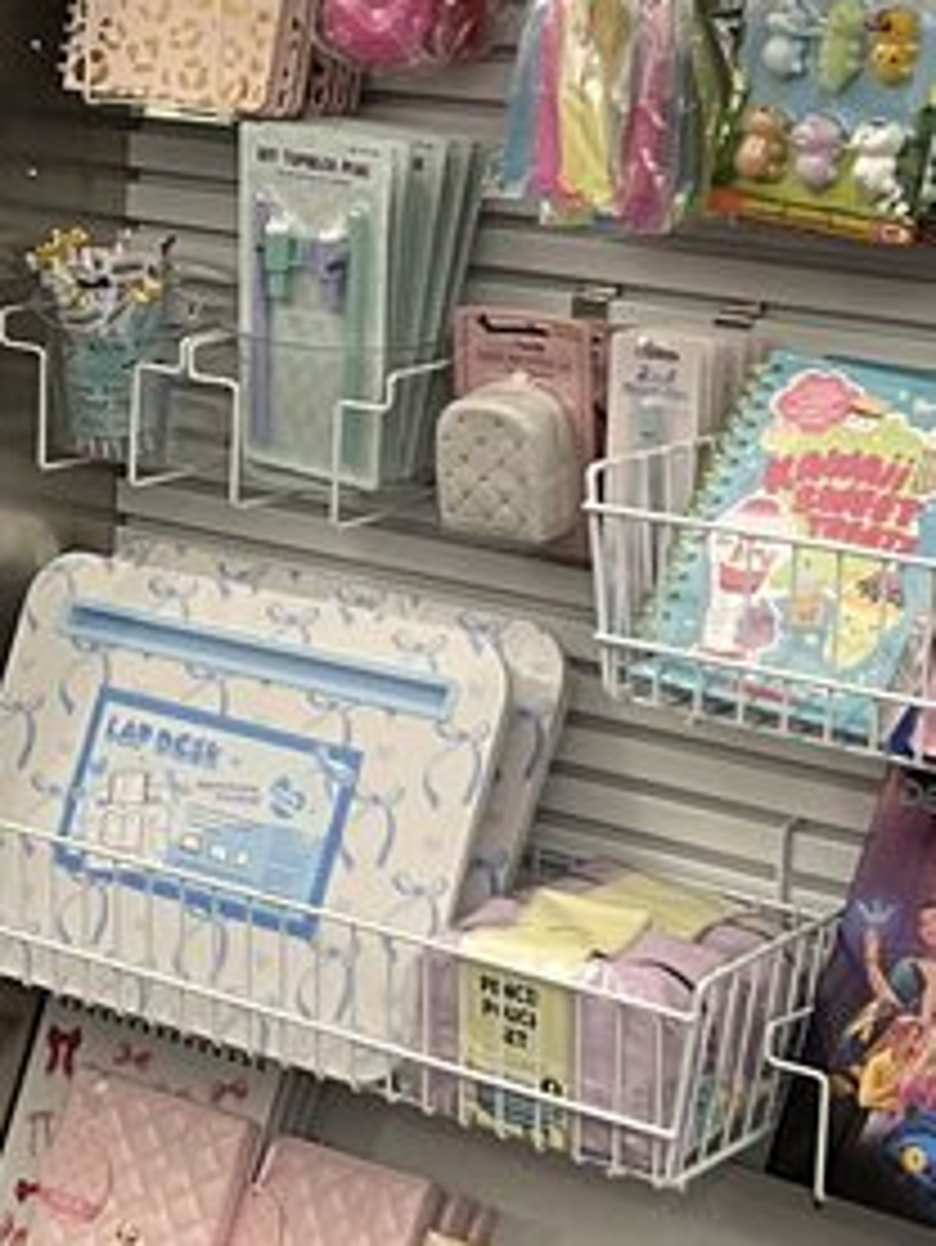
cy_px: 679
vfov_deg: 20.4
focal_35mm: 96
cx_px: 108
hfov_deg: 15.3
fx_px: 3458
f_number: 1.5
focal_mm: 5.7
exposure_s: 1/60
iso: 125
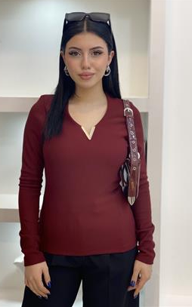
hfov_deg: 23.1
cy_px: 152
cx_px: 83
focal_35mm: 56
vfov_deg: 36.3
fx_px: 469
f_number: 2
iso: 100
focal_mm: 6
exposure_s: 1/100
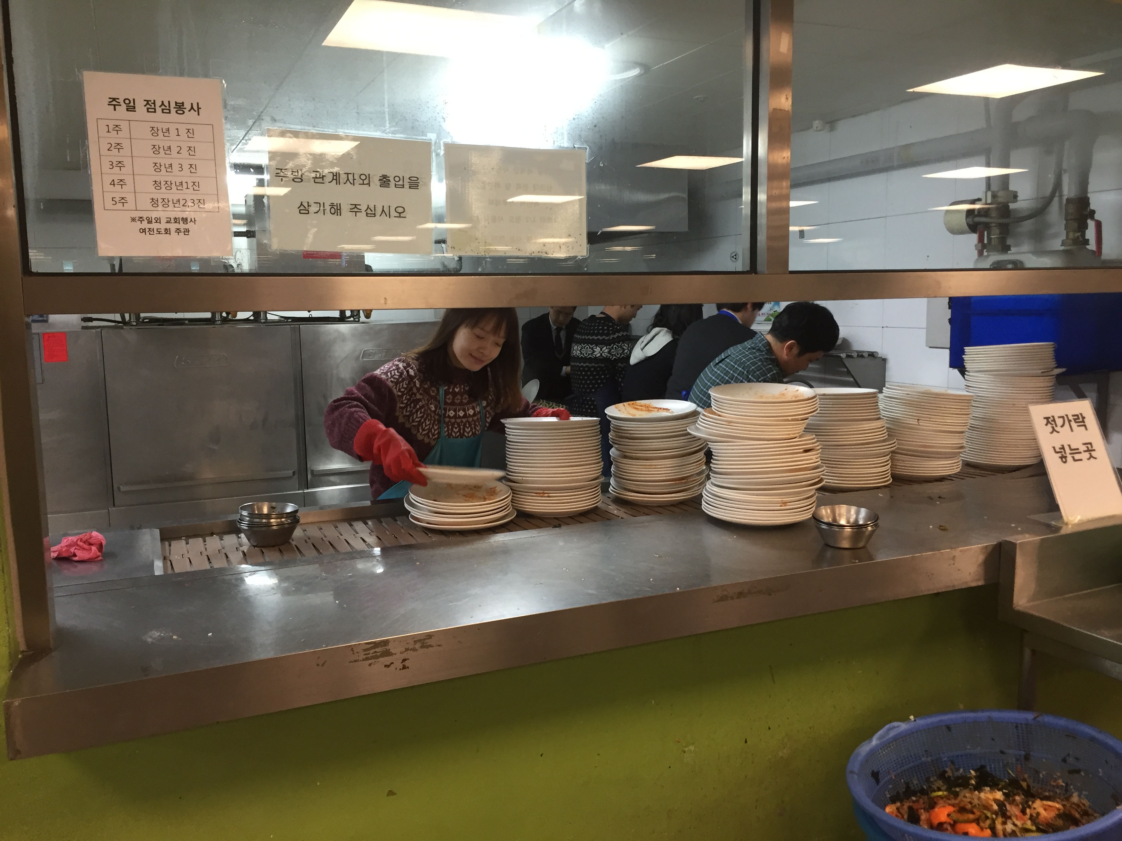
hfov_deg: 61.7
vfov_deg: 48.2
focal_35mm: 29
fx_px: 940
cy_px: 420
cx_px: 561
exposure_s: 1/30
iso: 100
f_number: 2.2
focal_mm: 4.15
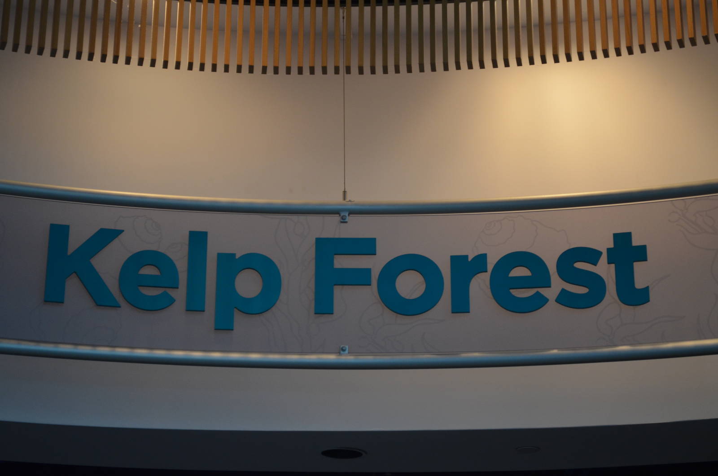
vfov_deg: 16.5
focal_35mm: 82
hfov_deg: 24.7
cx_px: 359
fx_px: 1642
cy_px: 238
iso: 800
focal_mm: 55
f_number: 5.6
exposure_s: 1/50
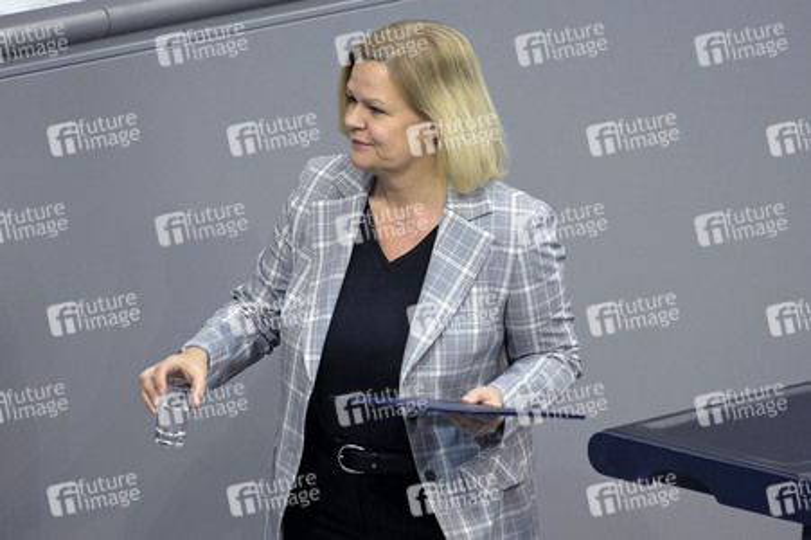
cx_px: 406
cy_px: 270
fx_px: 9454
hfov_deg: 4.9
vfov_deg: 3.3
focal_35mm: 420
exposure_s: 1/400
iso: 8000
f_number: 5.6
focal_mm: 420
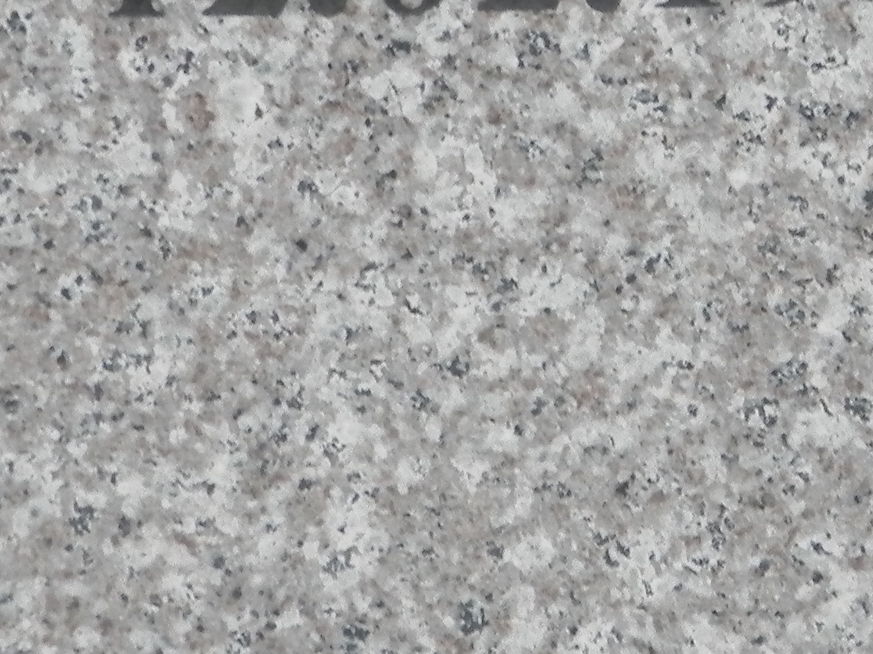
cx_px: 1008
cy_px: -236
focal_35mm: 560
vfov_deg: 2.7
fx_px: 14122
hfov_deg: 3.5
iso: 125
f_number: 4.9
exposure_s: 1/200
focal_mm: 27.4
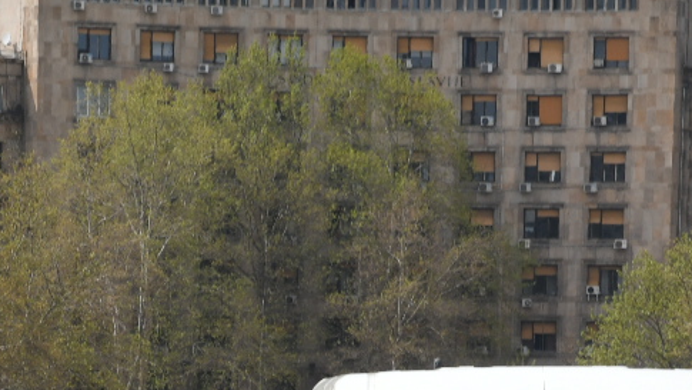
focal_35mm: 322
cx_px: 223
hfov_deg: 6.7
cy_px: 676
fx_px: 5909
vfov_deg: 3.8
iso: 400
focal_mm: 92
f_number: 11
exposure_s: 1/500
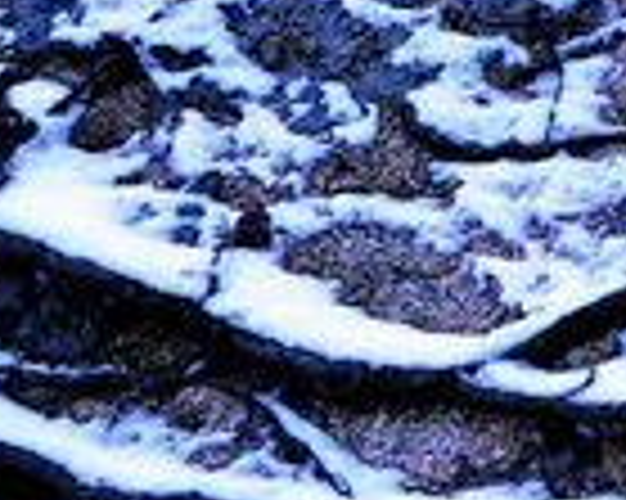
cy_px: -547
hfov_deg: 2.3
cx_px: 1946
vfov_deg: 1.8
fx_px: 15626
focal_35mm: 844
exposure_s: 1/160
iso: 200
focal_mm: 122
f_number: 6.3
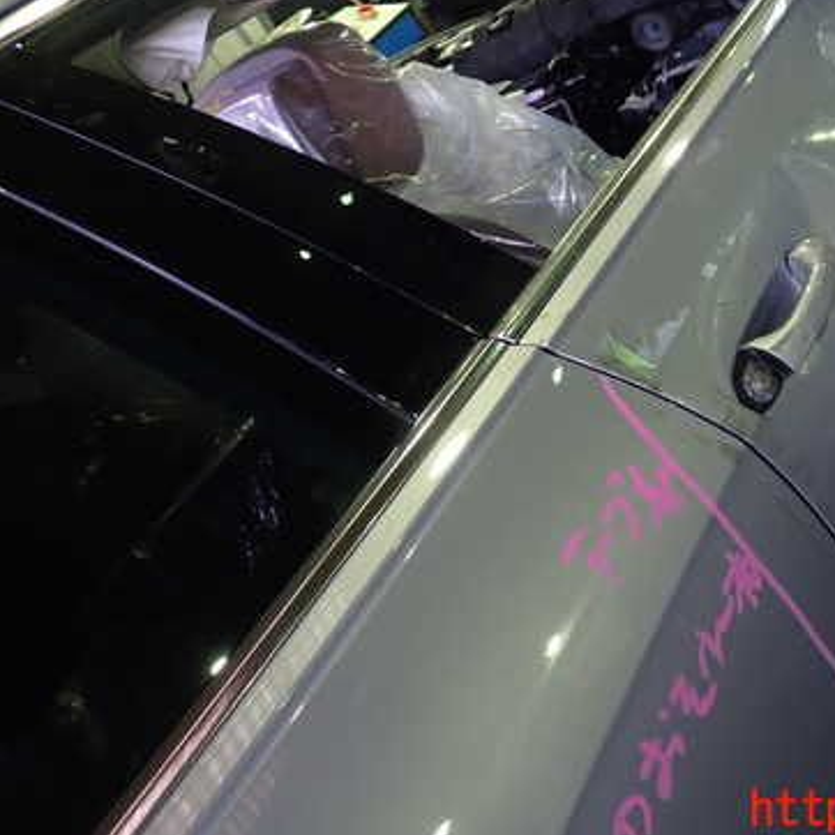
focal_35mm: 44
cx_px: 579
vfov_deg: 38.1
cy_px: 321
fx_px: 1201
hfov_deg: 37.8
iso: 400
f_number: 2.3
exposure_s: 1/30
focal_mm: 5.4
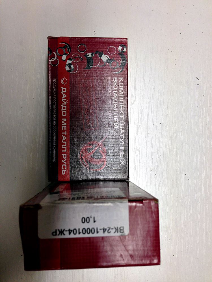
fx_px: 269
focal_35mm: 33
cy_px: 141
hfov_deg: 42.9
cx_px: 106
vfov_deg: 55.4
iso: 64
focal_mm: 4.12
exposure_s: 1/24
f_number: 2.4
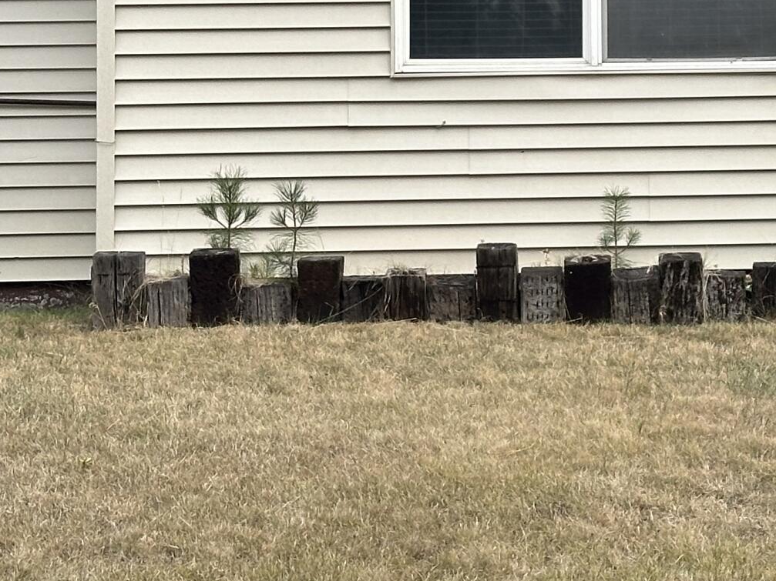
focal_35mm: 143
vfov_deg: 10.3
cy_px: -13
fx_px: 3205
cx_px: 823
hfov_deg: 13.6
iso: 64
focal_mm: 6.86
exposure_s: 1/944
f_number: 1.78
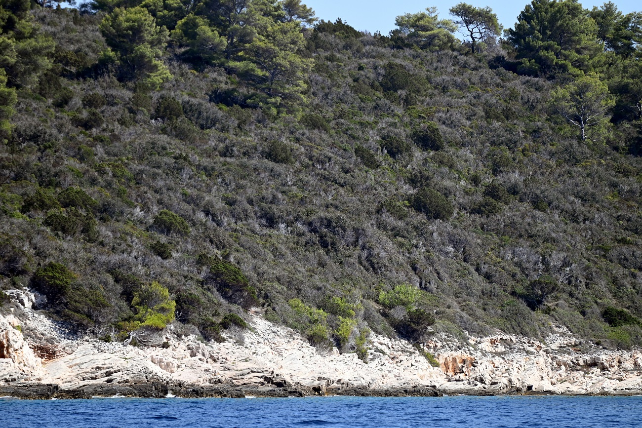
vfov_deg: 5.5
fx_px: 4459
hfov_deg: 8.2
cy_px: 214
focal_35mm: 250
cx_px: 321
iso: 280
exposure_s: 1/1000
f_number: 5.6
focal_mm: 250
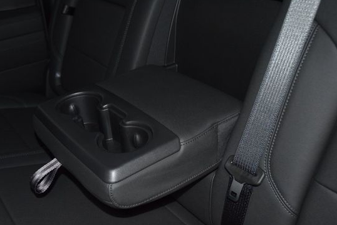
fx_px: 418
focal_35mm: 45
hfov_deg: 43.8
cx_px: 139
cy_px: 116
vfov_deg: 30.1
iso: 1800
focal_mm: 25
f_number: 3.8
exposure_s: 1/125
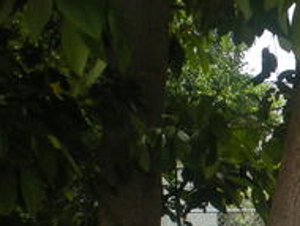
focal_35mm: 128
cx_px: 401
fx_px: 1111
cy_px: 299
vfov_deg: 11.3
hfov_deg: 14.7
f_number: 4.6
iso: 64
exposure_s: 1/165
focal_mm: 6.3
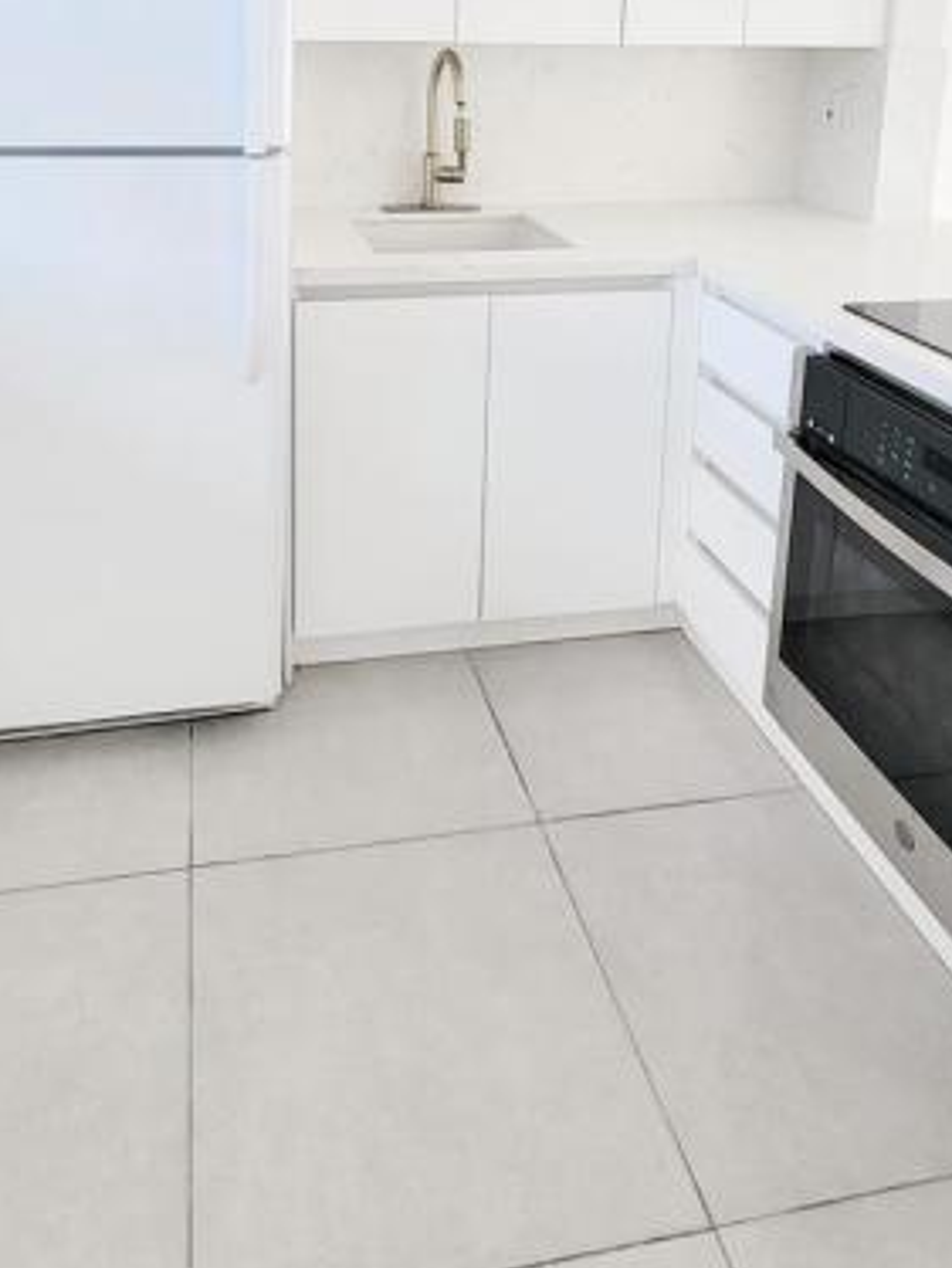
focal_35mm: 25
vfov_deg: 61.1
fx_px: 916
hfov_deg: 54.4
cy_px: 183
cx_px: 366
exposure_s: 1/120
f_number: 2.2
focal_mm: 2.2
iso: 80
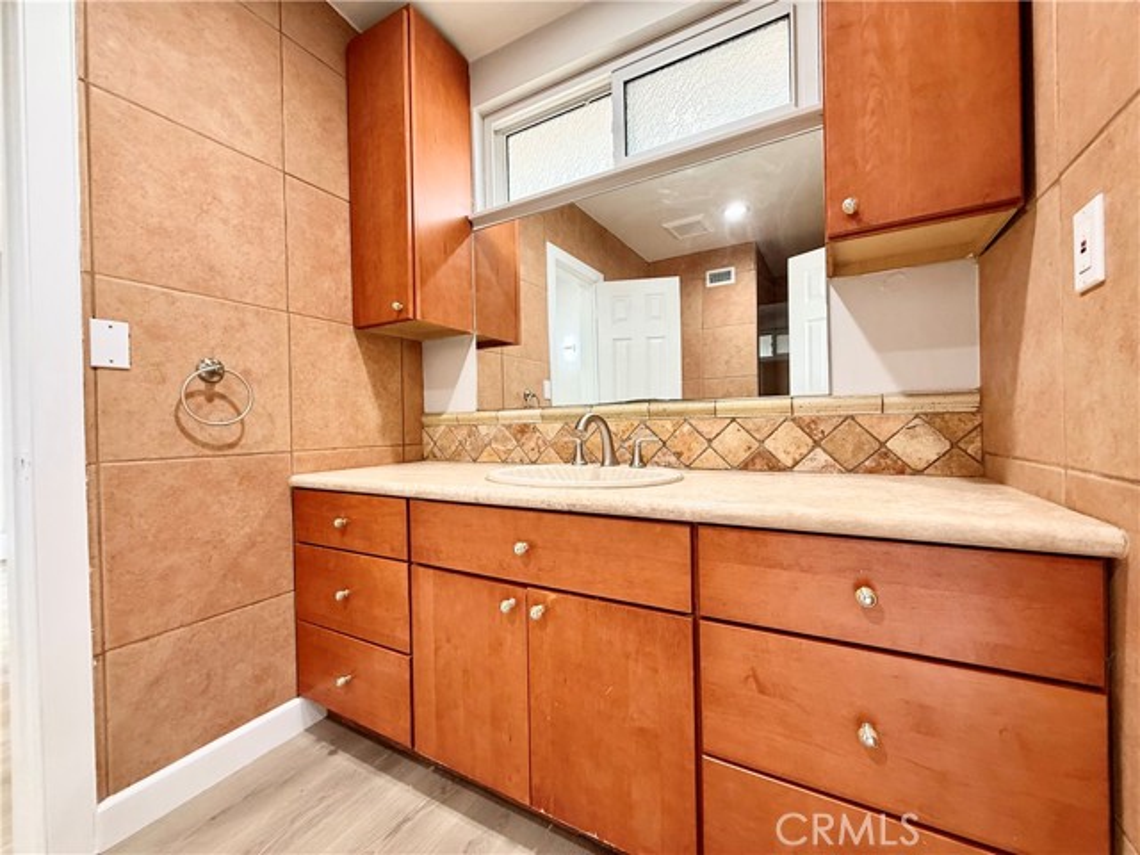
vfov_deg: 85.7
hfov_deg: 102.1
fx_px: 461
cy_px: 428
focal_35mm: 14
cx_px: 570
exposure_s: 1/60
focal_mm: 2.22
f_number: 2.2
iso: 200
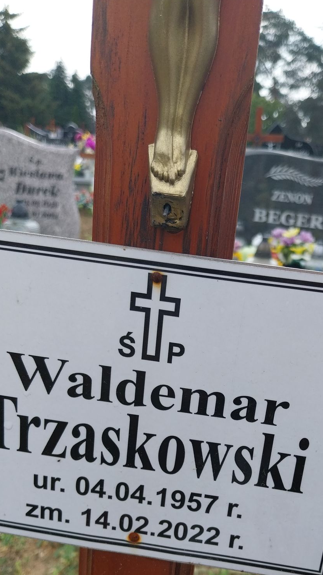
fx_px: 594
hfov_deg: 30.3
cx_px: 195
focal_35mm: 39
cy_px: 393
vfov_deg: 50.5
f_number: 1.8
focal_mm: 4
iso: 25
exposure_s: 1/555
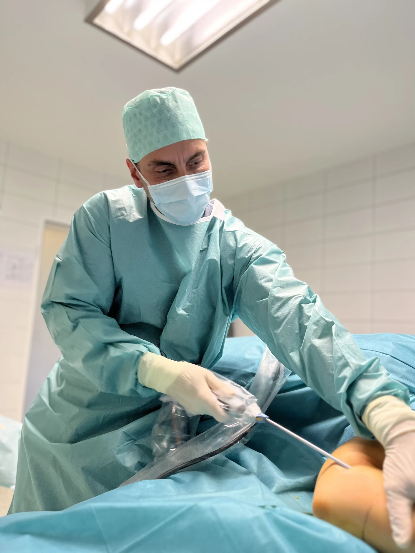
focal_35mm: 26
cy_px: 276
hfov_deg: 53.1
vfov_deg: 67.3
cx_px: 208
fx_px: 416
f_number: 1.6
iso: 80
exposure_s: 1/50
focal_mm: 5.1
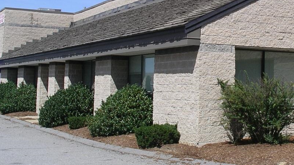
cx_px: 218
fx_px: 632
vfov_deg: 14.8
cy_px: 20
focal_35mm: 81
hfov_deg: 25.9
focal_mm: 7.8
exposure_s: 1/463
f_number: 5.6
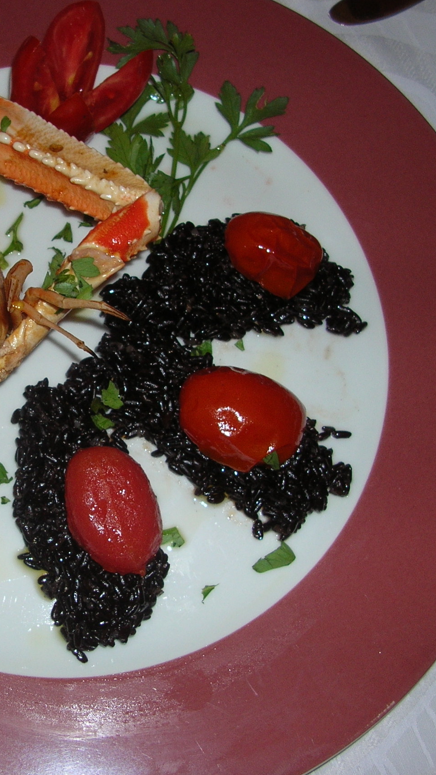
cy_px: 388
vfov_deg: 40.6
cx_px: 56
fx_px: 1048
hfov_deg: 23.0
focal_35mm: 51
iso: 50
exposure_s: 1/60.1
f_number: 2.8
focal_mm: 5.8
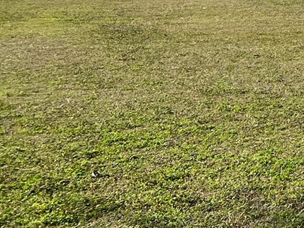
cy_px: -35
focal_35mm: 124
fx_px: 1089
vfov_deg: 11.7
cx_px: 694
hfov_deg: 12.8
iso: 50
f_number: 1.5
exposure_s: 1/5319
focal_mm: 5.7
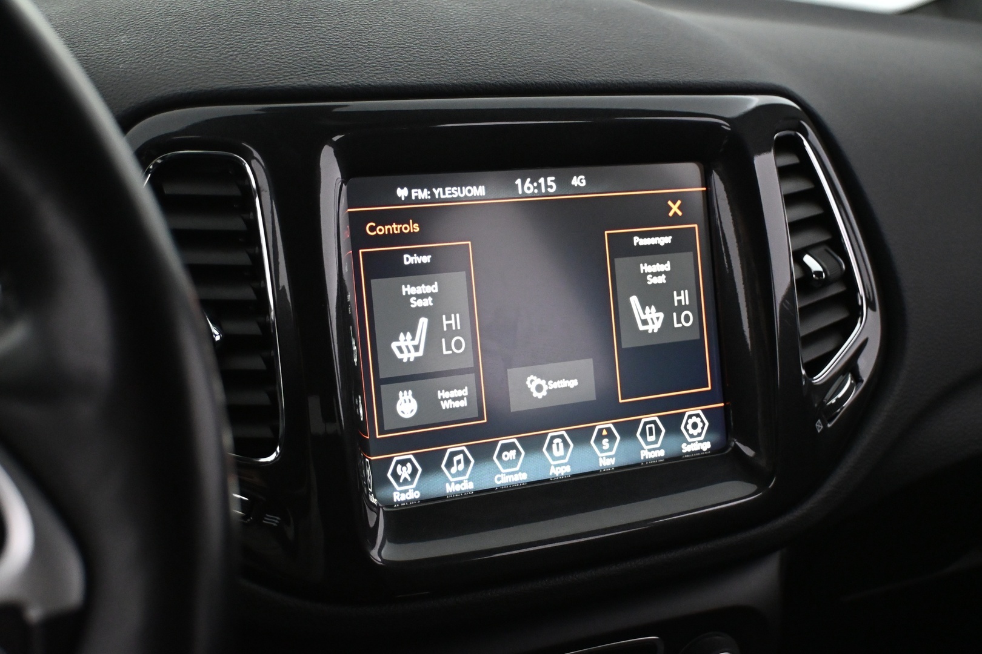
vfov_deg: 29.4
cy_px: 327
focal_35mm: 46
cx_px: 491
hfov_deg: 43.0
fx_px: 1248
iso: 4500
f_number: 4.8
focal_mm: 30.5
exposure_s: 1/60
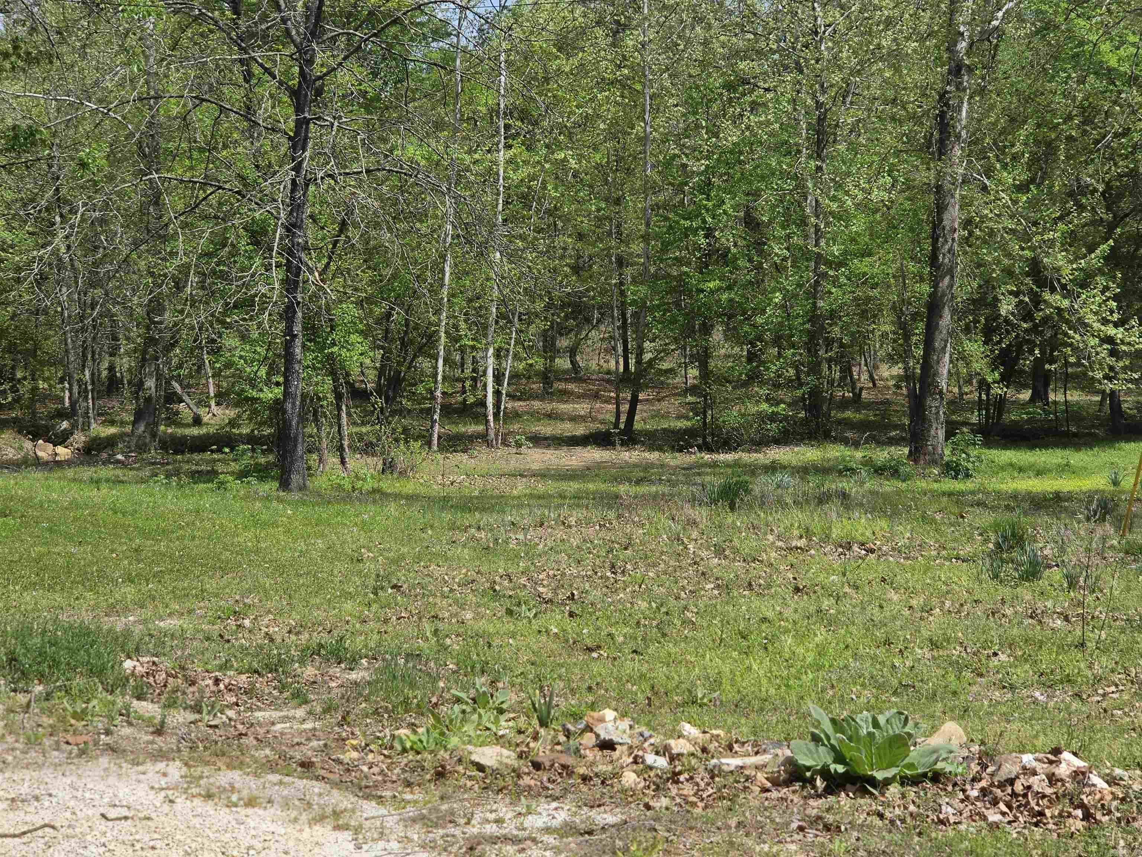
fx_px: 2276
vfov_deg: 21.3
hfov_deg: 28.2
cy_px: 428
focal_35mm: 69
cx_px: 571
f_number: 2.4
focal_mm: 7
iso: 25
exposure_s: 1/722
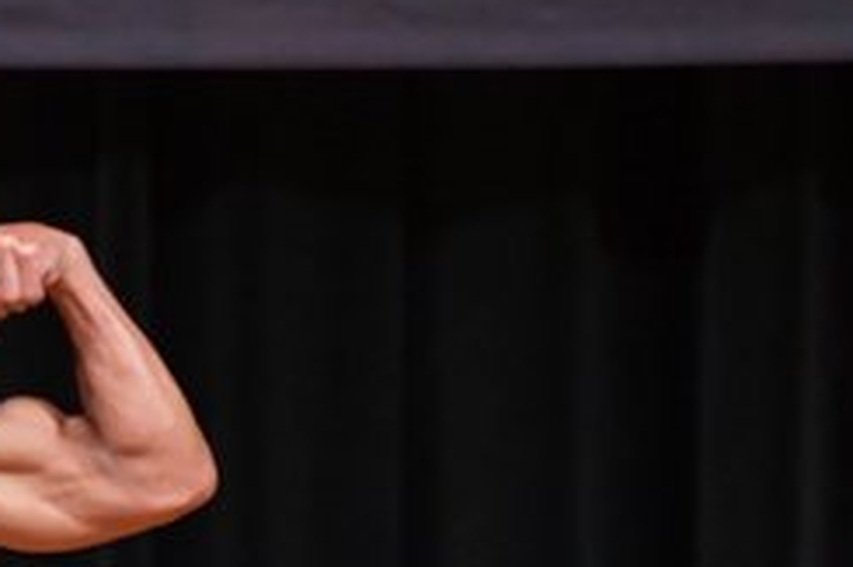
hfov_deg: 1.9
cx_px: -92
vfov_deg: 1.3
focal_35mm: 1091
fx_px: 25832
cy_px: 661
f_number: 5.6
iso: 5000
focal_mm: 230
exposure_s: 1/400
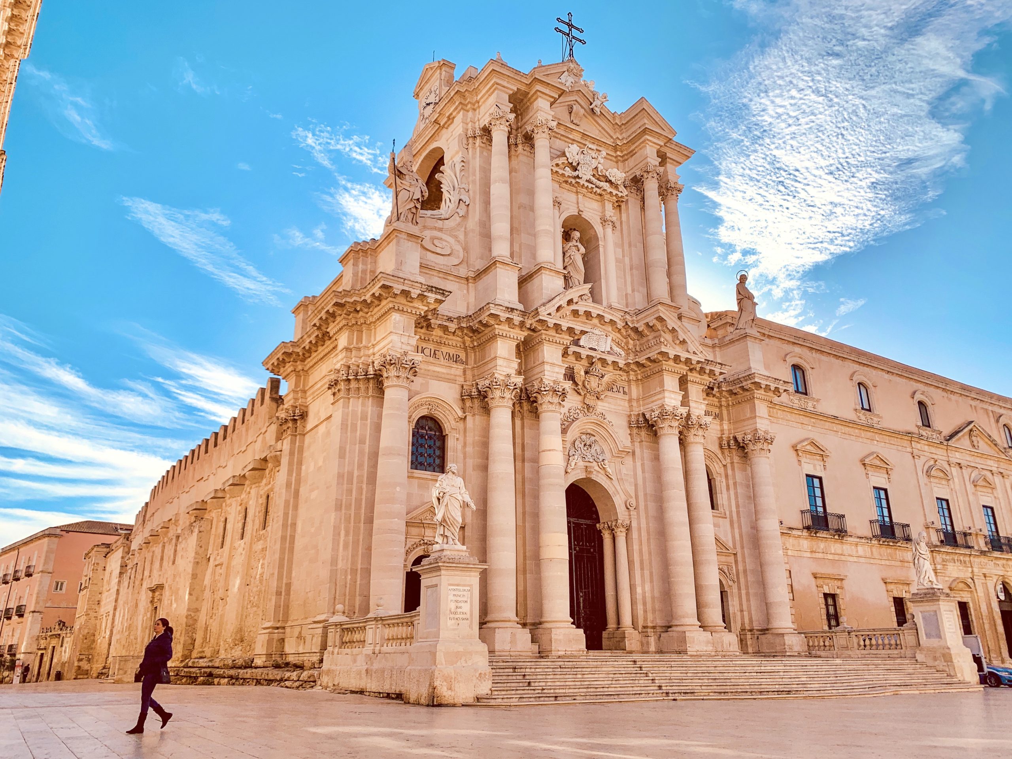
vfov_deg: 53.1
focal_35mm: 26
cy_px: 380
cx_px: 506
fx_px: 760
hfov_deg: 67.3
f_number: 1.8
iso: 25
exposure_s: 1/2500
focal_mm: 4.25
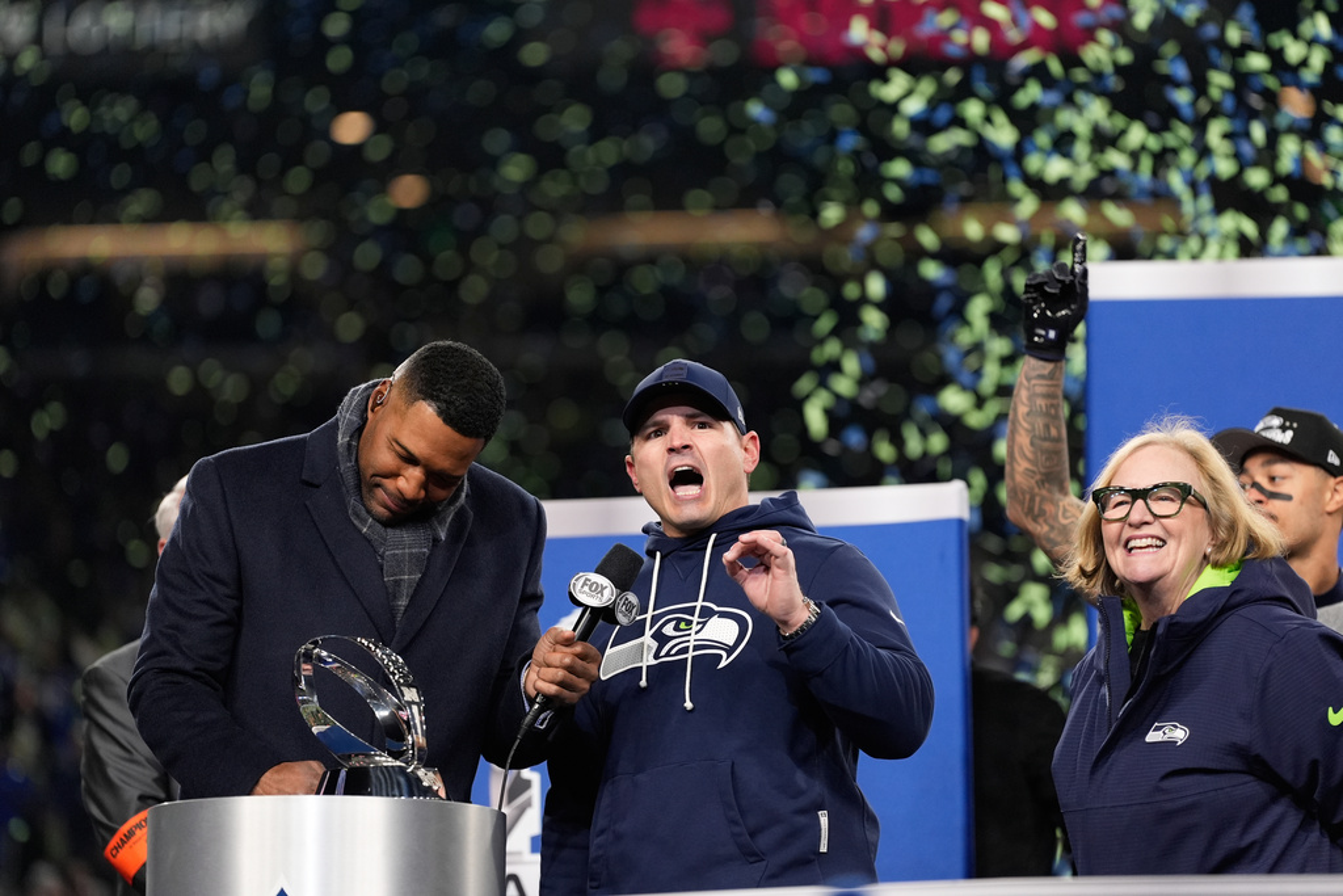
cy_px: 448
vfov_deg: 7.1
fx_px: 7238
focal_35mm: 194
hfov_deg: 10.6
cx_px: 672
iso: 2000
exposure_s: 1/1600
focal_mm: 194
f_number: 3.2
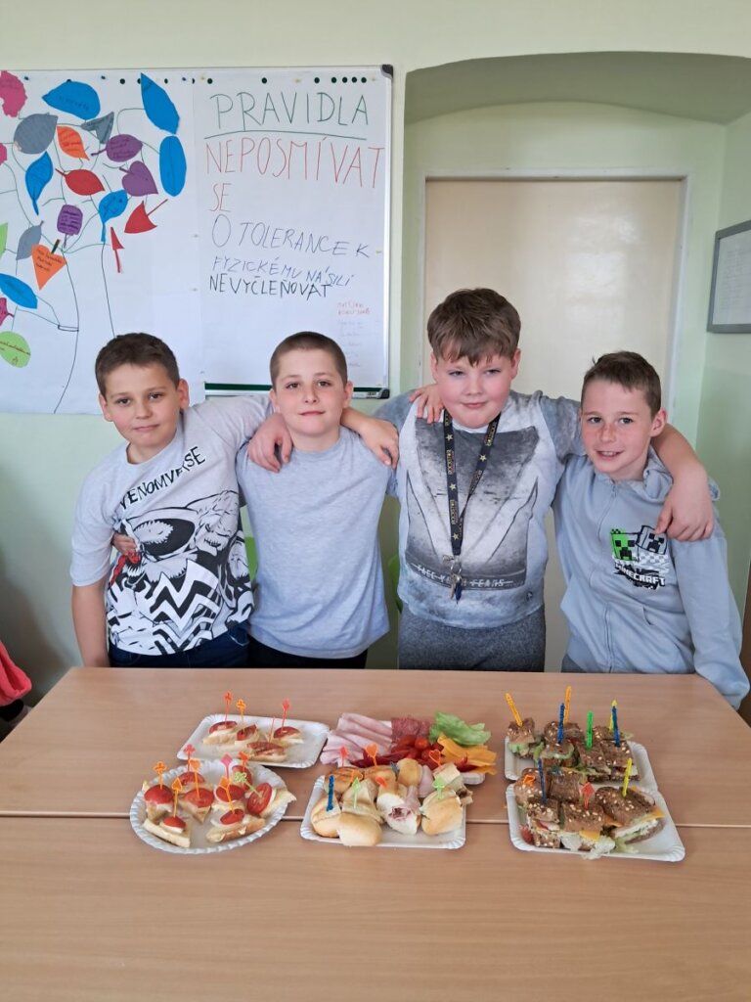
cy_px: 501
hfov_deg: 51.4
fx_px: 781
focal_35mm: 27
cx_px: 376
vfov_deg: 65.3
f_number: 1.8
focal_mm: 4
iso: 160
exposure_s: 1/50
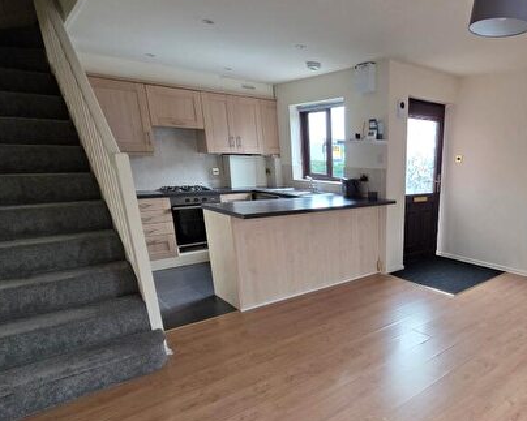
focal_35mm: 22
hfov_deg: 70.5
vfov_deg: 61.6
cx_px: 389
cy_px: 280
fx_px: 343
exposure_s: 1/100
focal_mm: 2.2
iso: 100
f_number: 1.9
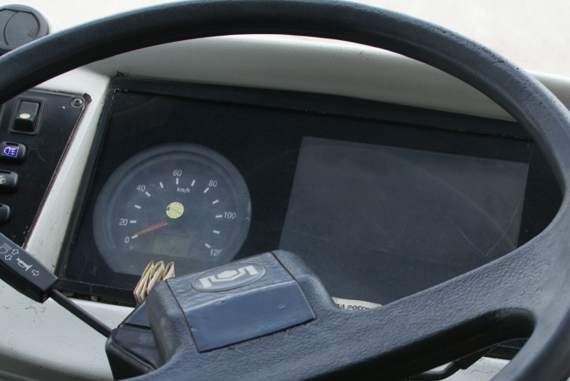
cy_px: 282
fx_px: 1109
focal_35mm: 70
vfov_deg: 19.4
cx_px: 279
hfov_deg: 28.8
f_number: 7.1
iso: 100
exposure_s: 1/80
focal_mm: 24
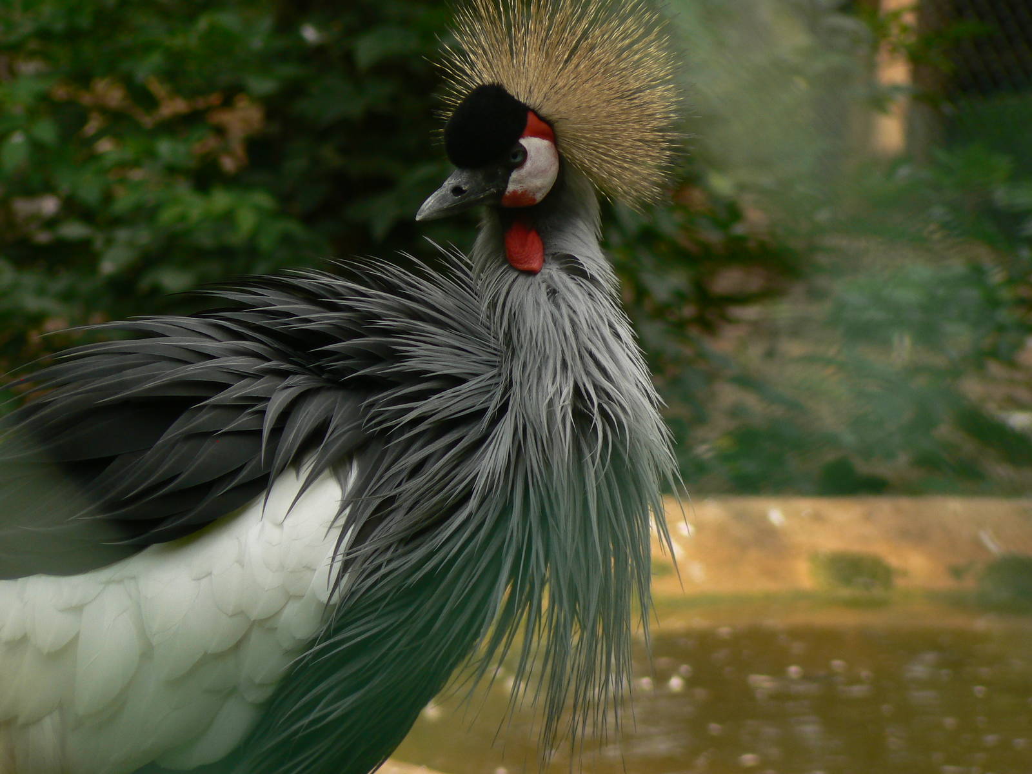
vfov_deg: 3.4
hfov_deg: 4.6
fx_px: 12879
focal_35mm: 432
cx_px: 516
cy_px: 387
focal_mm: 72
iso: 80
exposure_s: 1/125
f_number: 5.6
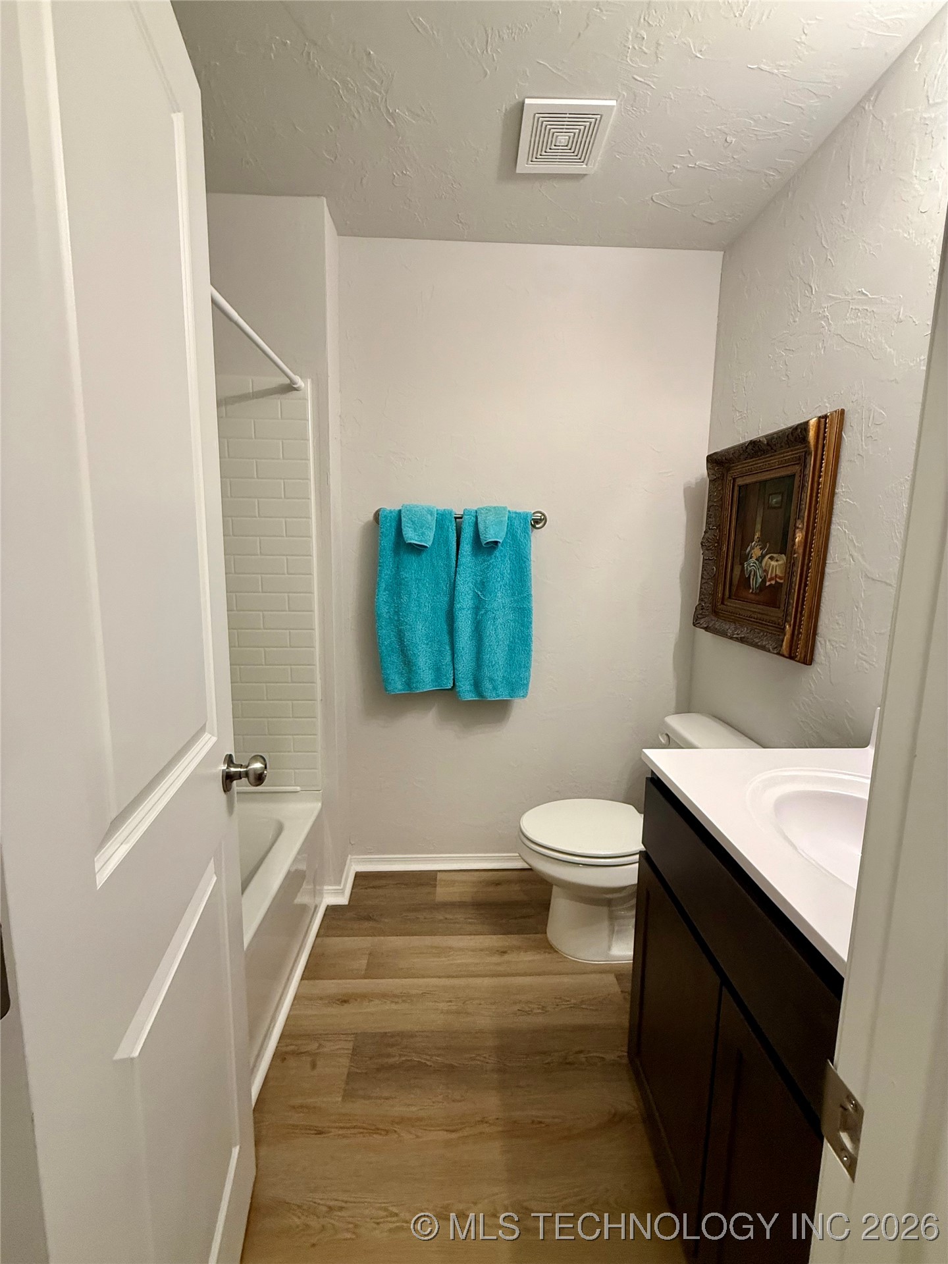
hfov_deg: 85.7
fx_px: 511
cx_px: 474
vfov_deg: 102.1
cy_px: 632
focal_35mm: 14
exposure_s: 1/120
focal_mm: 2.22
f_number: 2.2
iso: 250
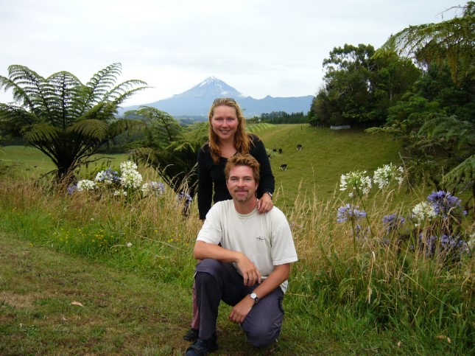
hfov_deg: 52.7
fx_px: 480
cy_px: 178
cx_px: 238
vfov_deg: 40.7
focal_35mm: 35
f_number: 2.8
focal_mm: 5.8
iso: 200
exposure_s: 1/250
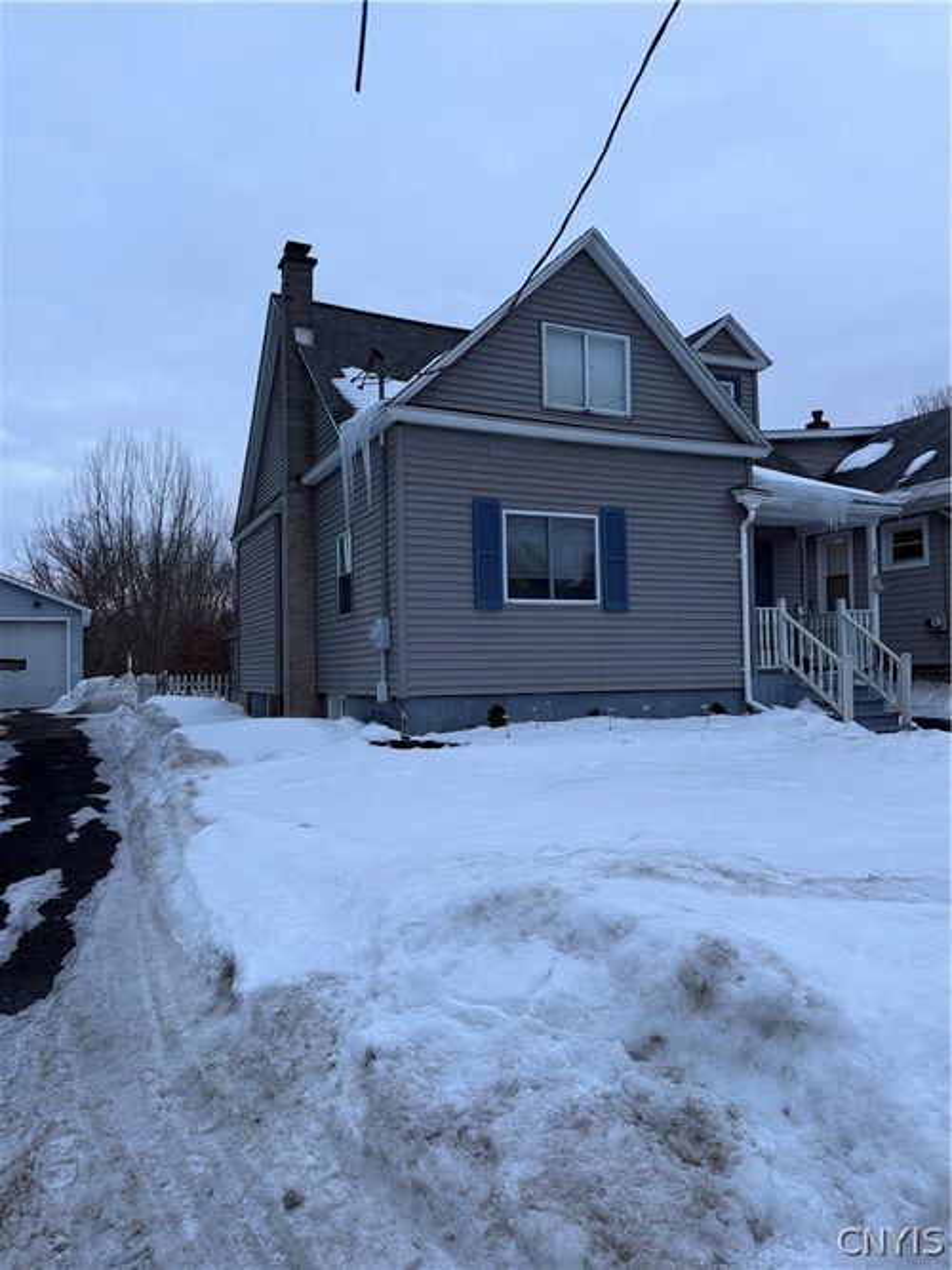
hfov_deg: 56.8
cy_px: 635
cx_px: 476
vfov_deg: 71.6
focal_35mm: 24
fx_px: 880
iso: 200
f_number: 1.78
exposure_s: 1/100
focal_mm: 6.76
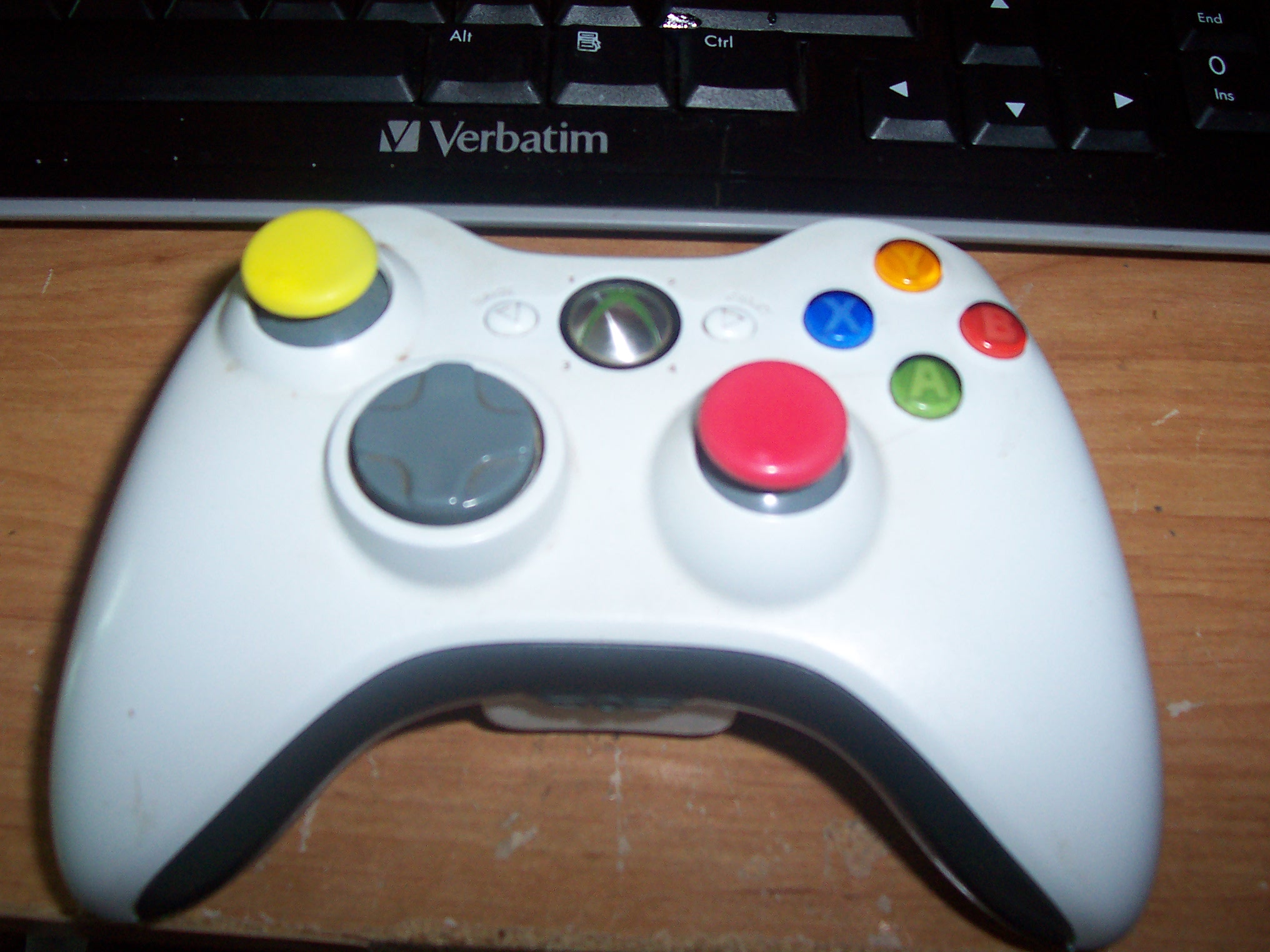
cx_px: 635
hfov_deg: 50.1
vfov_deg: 38.7
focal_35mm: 37
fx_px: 1357
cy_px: 476
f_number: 2.8
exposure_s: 1/60
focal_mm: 5.6
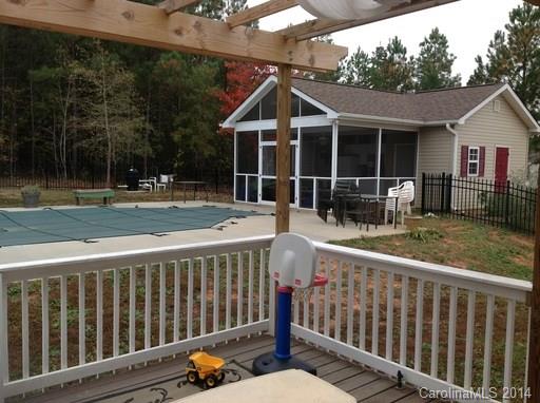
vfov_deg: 40.6
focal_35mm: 35
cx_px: 270
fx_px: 545
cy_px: 202
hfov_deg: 52.7
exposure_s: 1/426
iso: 50
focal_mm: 4.28
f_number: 2.4
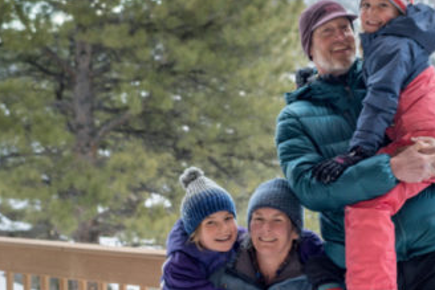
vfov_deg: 16.4
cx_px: 269
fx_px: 991
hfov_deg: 24.7
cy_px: 273
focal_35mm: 82
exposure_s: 1/200
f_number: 3.2
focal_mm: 35
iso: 320
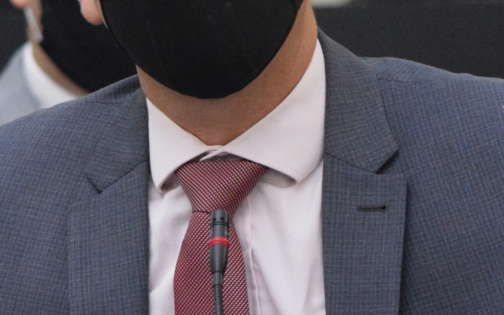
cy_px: 173
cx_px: 146
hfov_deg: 4.1
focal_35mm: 512
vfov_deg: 2.6
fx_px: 7033
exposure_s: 1/125
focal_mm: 110
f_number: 4.8
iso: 5000
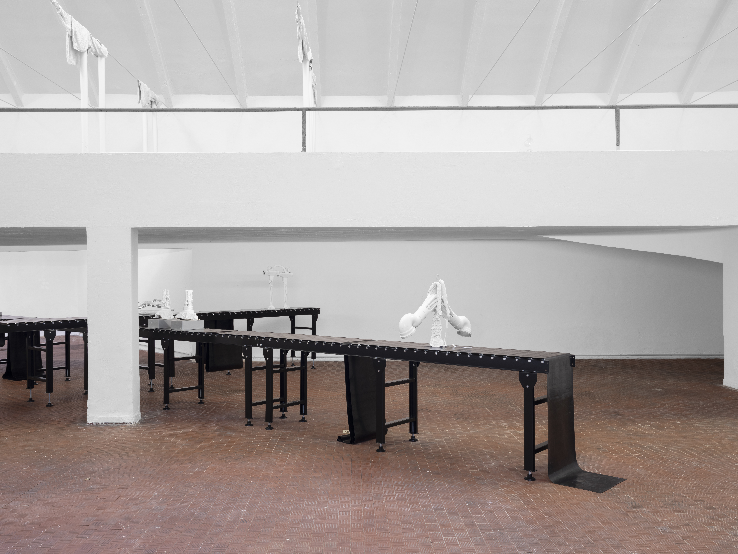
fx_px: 661
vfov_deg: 45.4
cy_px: 277
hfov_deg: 58.4
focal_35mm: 31
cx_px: 369
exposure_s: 2.5
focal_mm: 39.6
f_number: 13
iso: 100
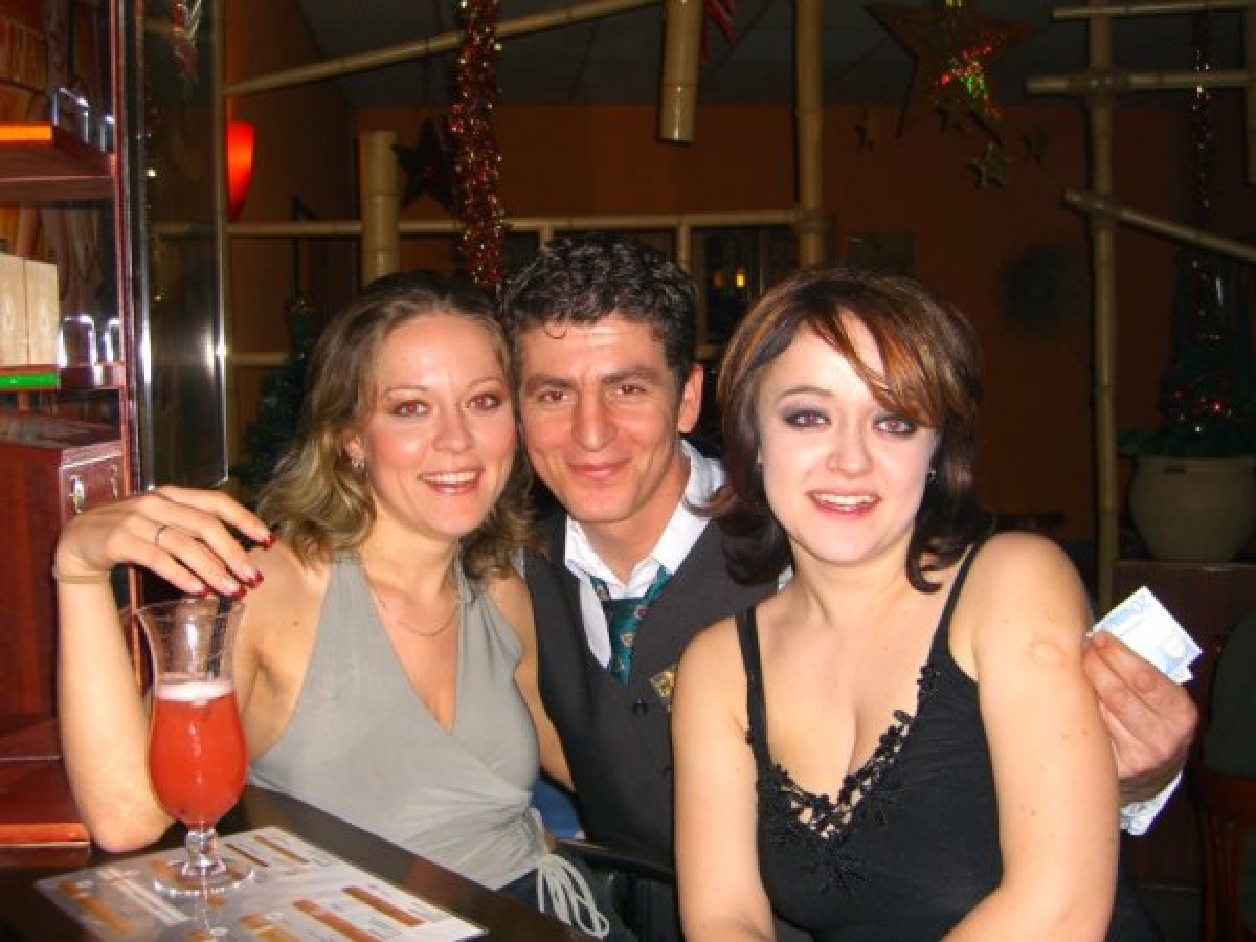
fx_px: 1379
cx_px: 628
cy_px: 471
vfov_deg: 37.7
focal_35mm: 38
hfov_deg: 49.0
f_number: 2.8
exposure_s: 1/60
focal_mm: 7.9
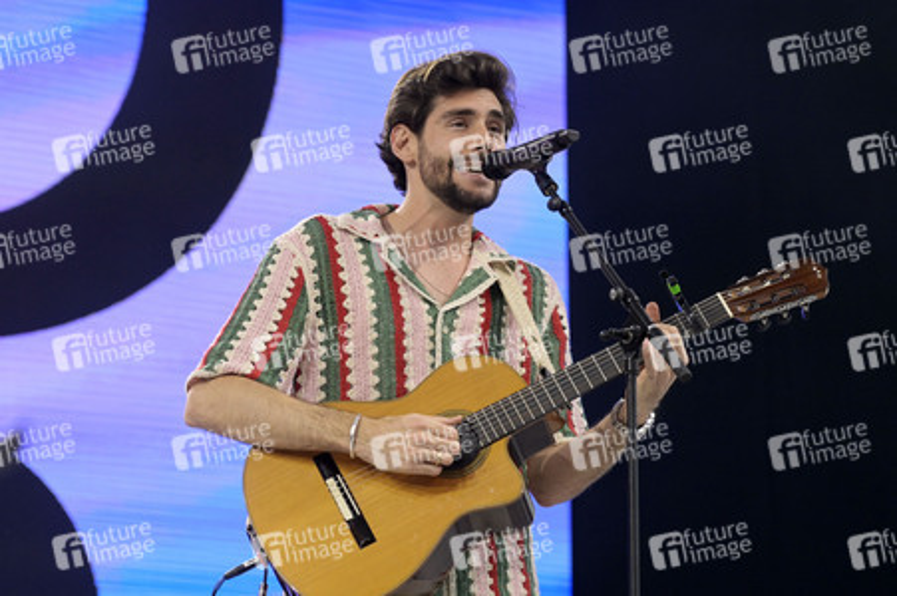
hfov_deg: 10.3
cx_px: 448
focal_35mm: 200
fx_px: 4980
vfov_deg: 6.9
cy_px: 298
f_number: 6.3
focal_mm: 200
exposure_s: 1/1600
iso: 4000
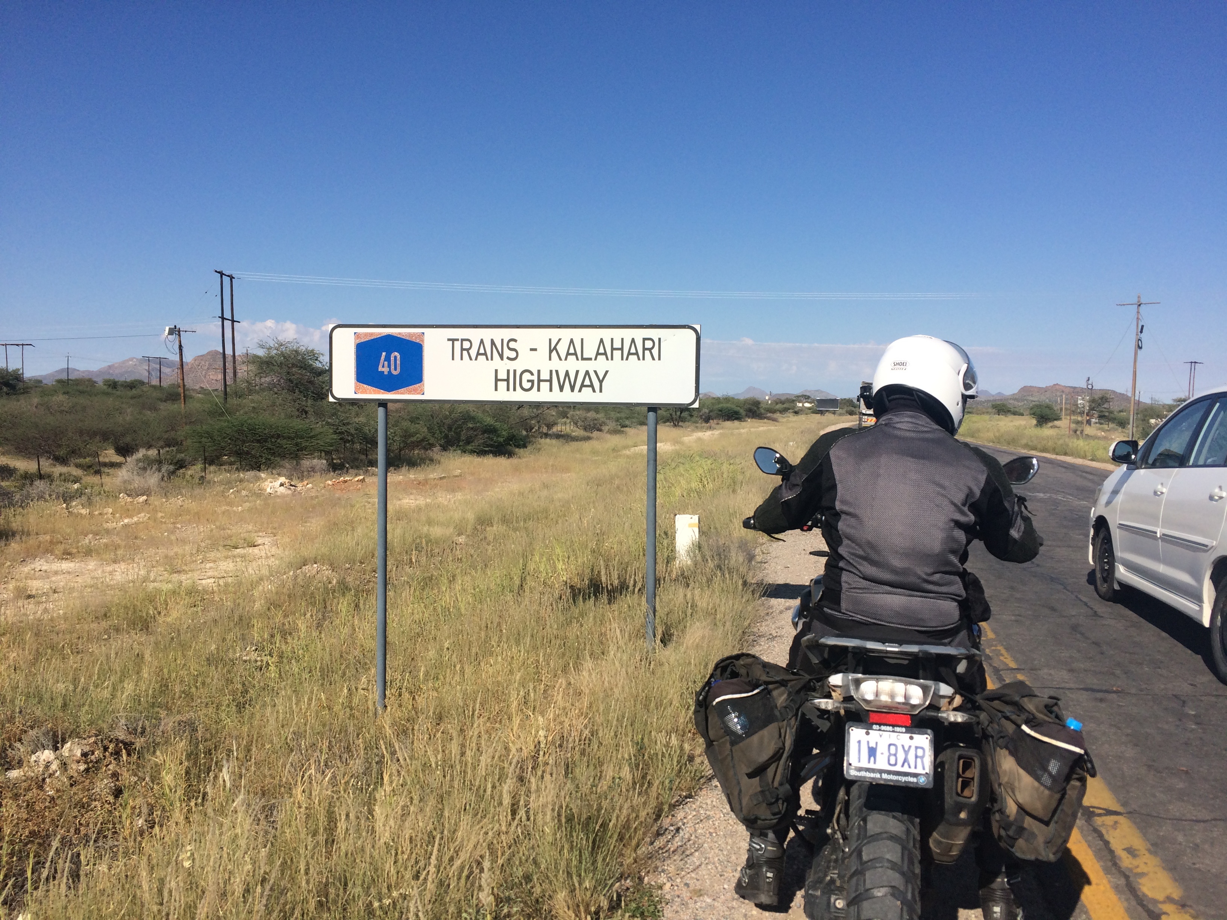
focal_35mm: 29
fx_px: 1028
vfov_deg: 48.2
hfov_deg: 61.7
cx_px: 614
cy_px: 460
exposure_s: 1/3165
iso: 32
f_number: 2.2
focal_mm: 4.15
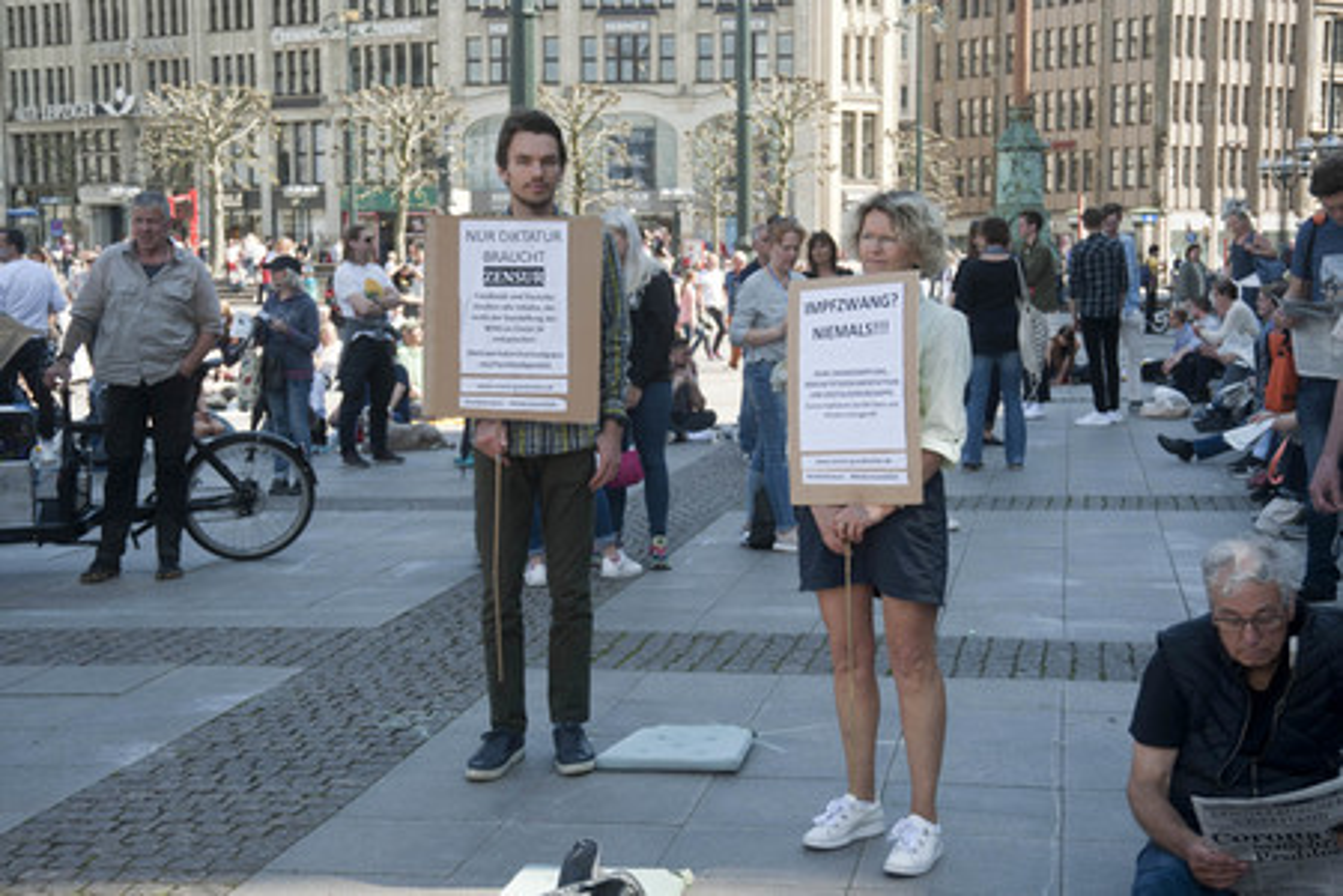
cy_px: 448
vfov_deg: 28.1
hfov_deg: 41.1
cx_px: 672
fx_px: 1791
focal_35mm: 48
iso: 320
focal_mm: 48
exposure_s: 1/500
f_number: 6.3
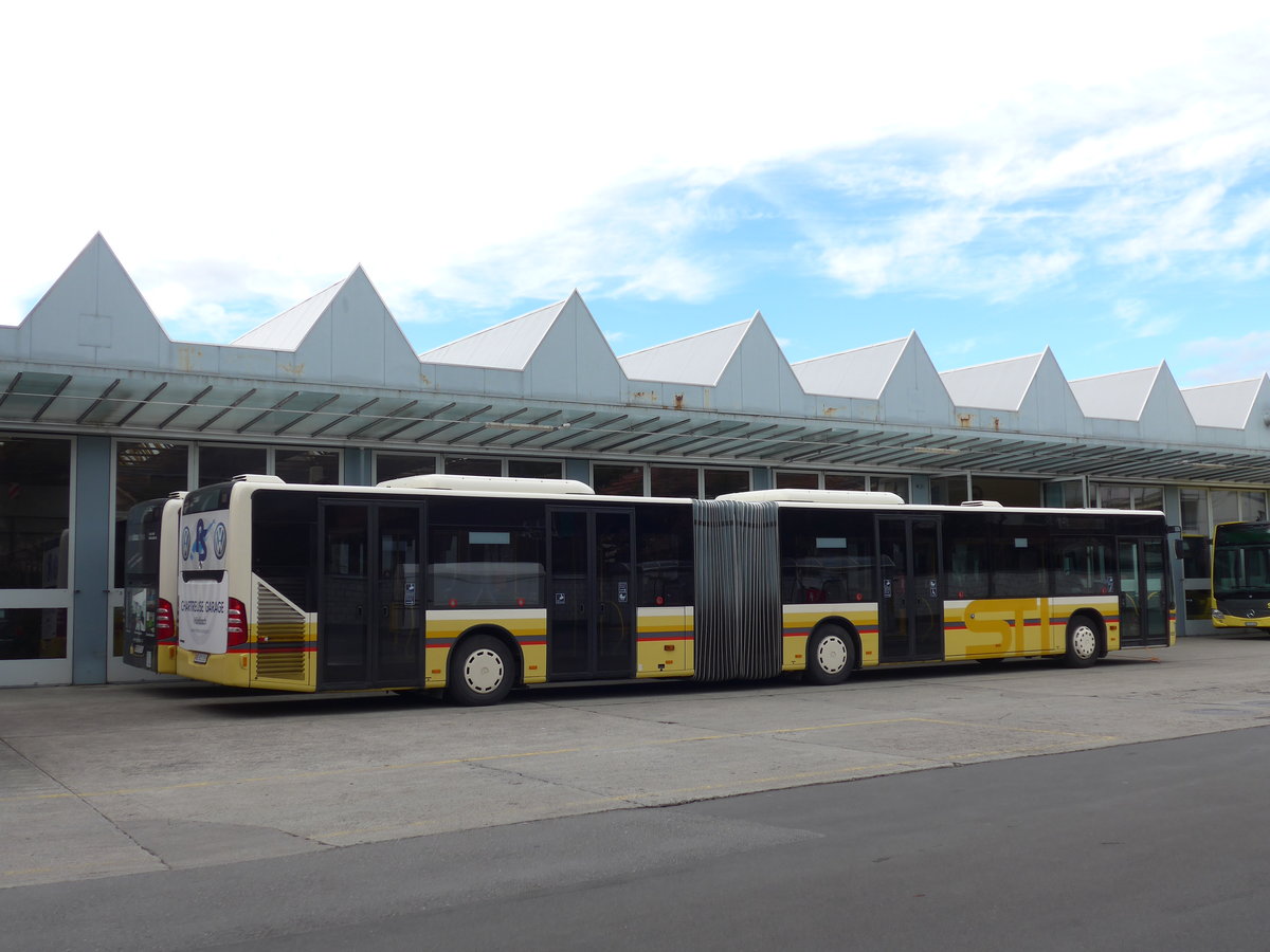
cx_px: 635
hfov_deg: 47.9
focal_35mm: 39
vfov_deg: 36.8
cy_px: 476
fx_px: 1431
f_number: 2.8
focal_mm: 8
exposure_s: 1/640
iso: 80
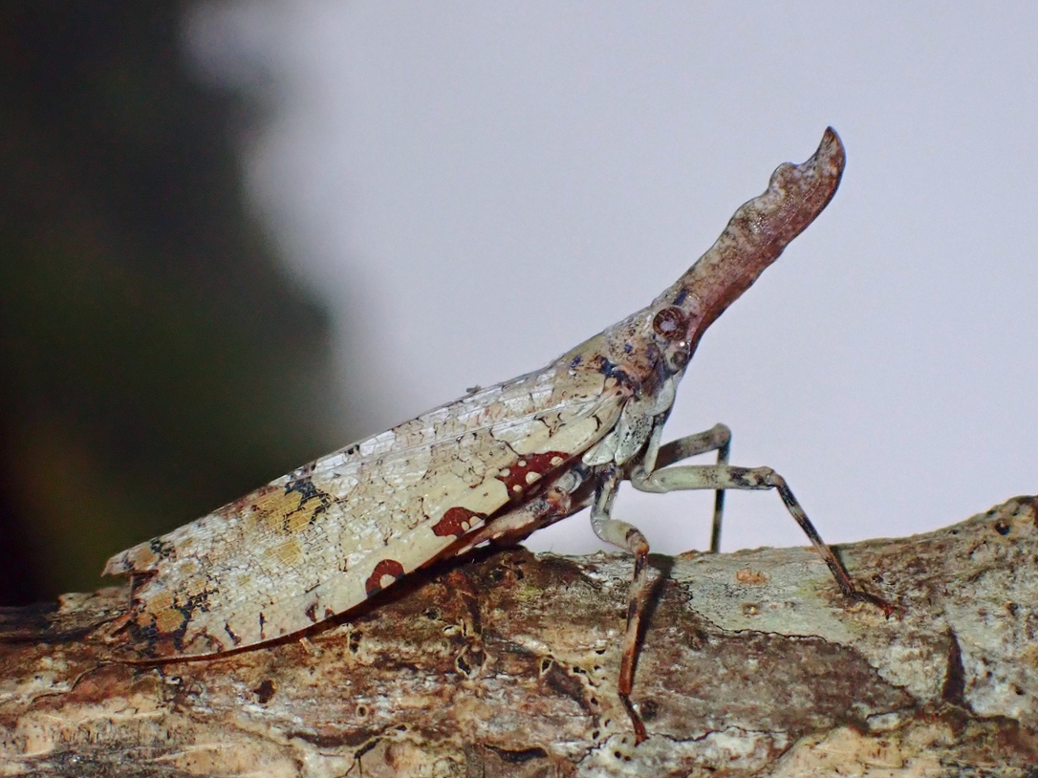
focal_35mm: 105
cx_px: 538
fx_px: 3148
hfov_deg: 18.7
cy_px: 389
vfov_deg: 14.1
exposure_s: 1/100
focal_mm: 18
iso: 800
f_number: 14
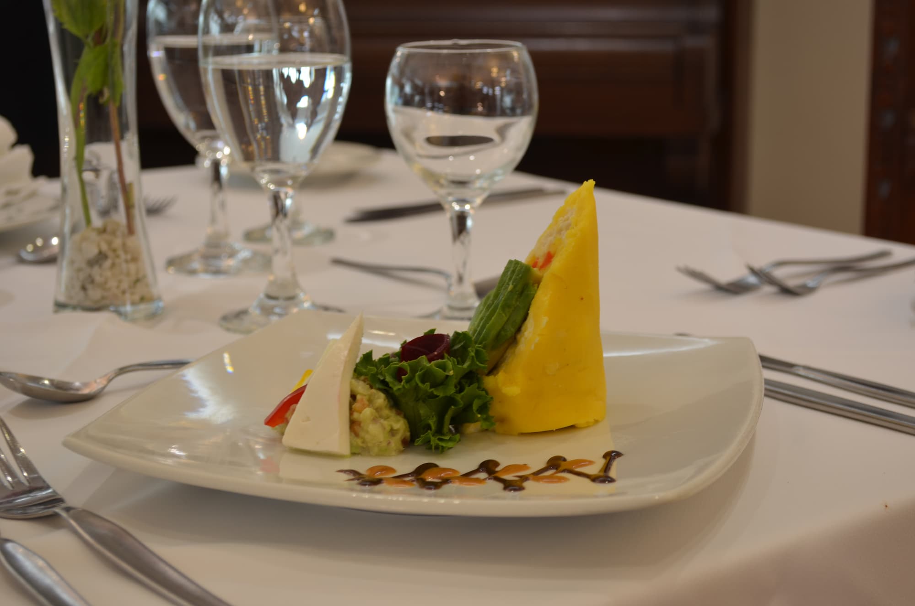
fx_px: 1522
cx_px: 458
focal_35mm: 60
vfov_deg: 22.5
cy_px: 303
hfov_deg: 33.5
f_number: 5.6
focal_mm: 40
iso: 100
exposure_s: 1/8
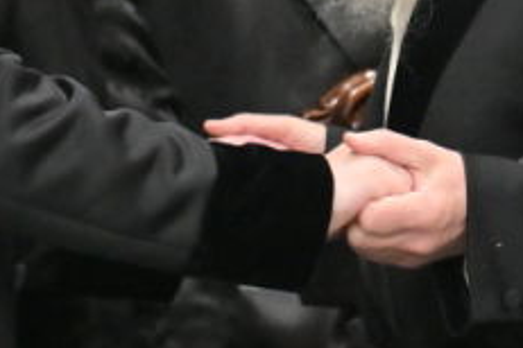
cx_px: 138
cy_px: -32
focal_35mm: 1196
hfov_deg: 1.7
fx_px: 17374
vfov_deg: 1.1
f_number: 4
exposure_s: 1/320
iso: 1250
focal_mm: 180
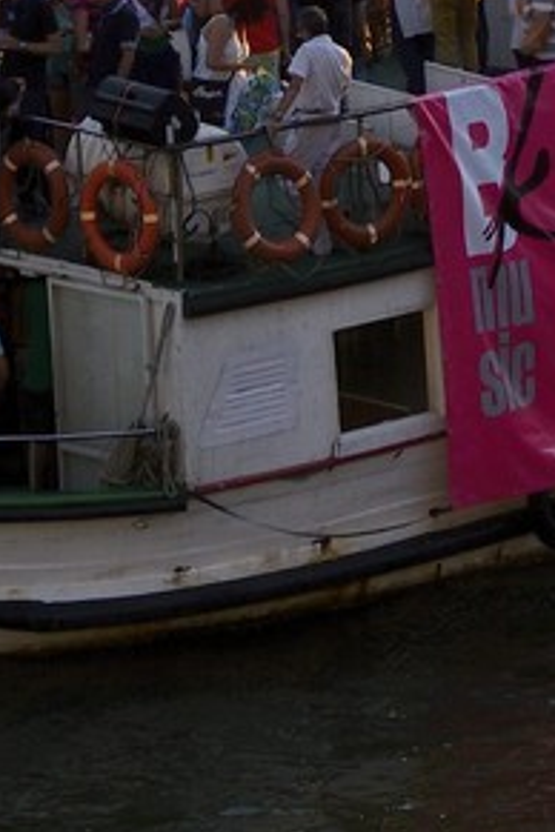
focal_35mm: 264
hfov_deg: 5.2
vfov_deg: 7.3
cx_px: 488
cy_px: -1244
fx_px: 6105
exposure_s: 1/200
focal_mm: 48
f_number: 9
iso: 200
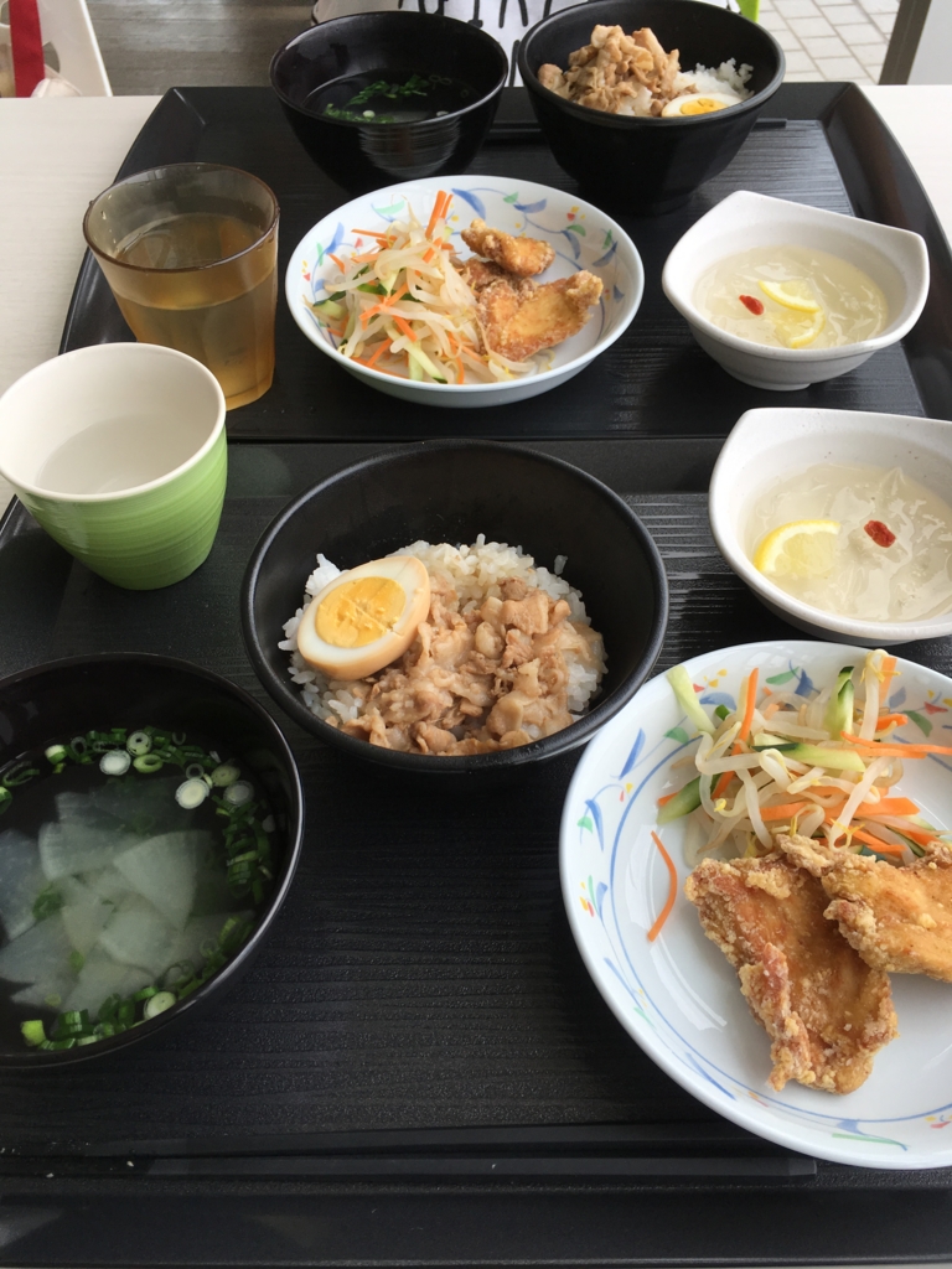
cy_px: 634
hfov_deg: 48.2
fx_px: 1063
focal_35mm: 29
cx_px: 476
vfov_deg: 61.7
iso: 25
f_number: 2.2
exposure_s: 1/534
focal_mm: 4.15
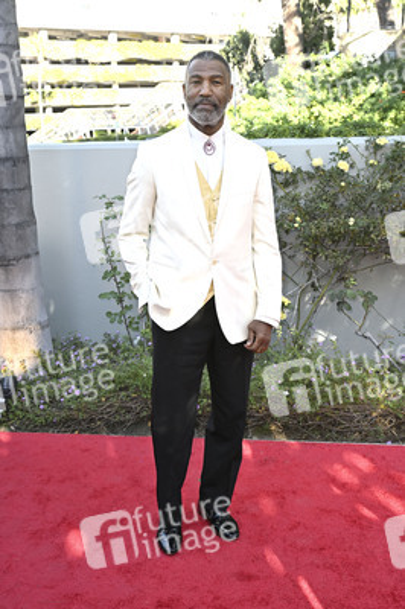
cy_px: 304
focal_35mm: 37
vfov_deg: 51.9
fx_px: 625
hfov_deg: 35.9
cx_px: 202
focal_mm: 37
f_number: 5.6
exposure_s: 1/320
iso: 640
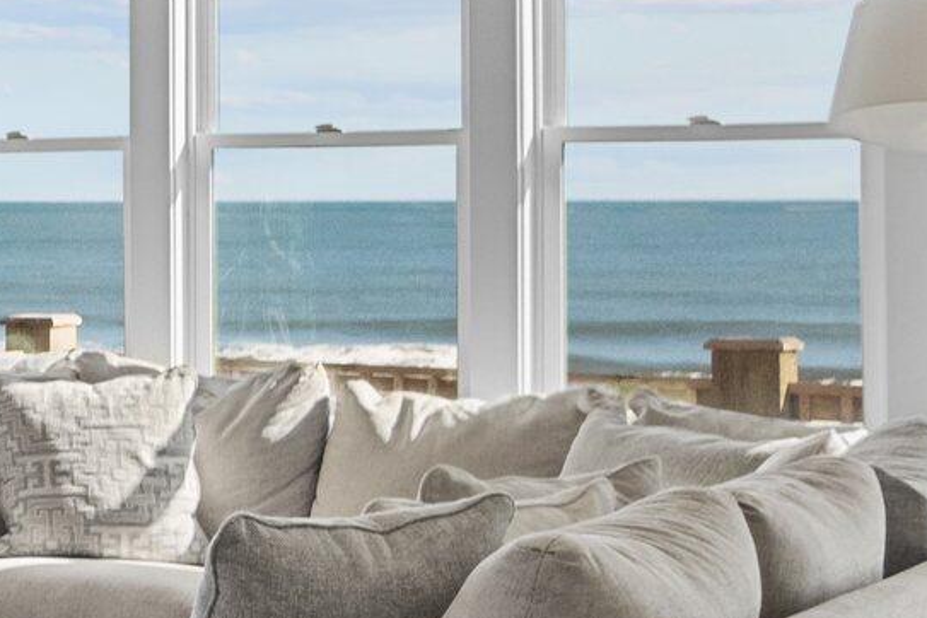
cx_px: -804
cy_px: 152
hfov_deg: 16.4
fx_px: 2626
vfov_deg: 13.4
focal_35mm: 102
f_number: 4
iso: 400
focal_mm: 13
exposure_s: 1/200
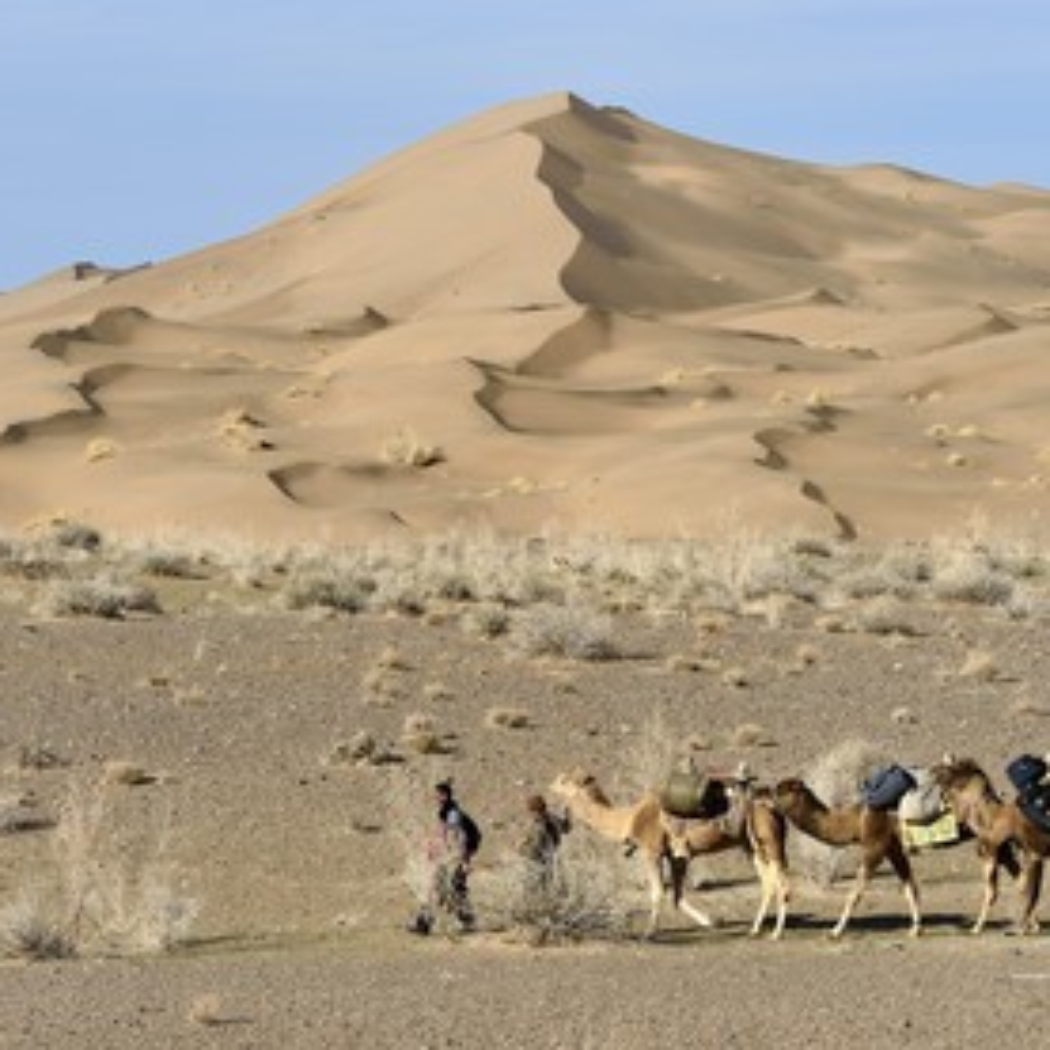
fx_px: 5971
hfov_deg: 10.0
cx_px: 576
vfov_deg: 10.0
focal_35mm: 174
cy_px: 523
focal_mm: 135
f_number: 11
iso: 200
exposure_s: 1/400
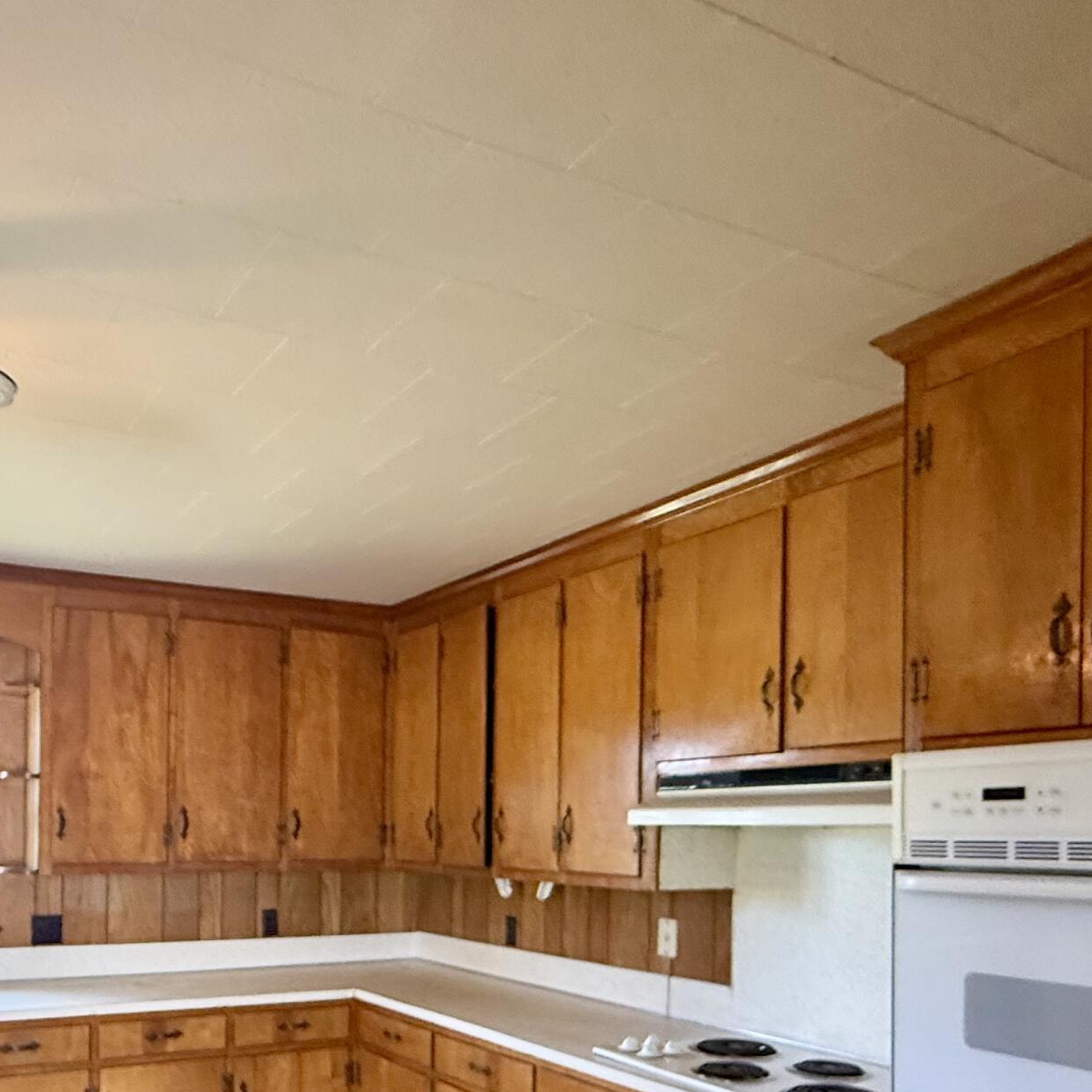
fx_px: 1071
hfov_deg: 52.7
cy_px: 838
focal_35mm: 30
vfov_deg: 51.4
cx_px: 342
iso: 320
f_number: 2.2
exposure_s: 1/60
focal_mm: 2.22
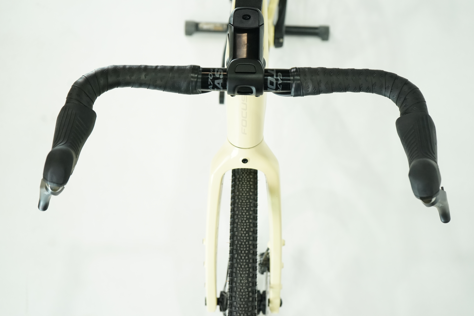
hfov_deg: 35.6
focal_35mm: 56
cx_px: 237
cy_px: 158
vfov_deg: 24.2
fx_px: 737
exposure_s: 1/200
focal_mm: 56
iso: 1600
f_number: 5
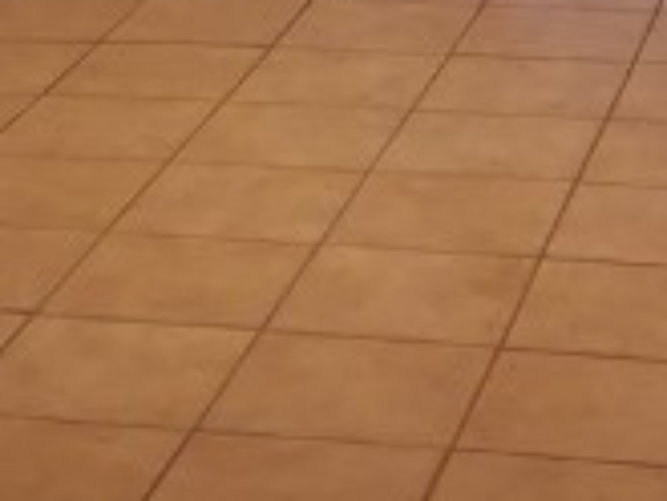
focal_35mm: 149
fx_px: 2873
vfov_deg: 9.3
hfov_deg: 13.2
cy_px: -513
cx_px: 226
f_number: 1.8
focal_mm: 4.6
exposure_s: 1/24
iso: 160
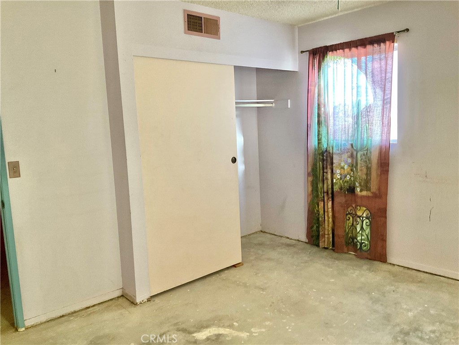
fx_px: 385
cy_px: 172
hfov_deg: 61.7
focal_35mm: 29
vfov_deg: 48.2
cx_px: 230
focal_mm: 3
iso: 250
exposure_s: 1/60
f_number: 1.8
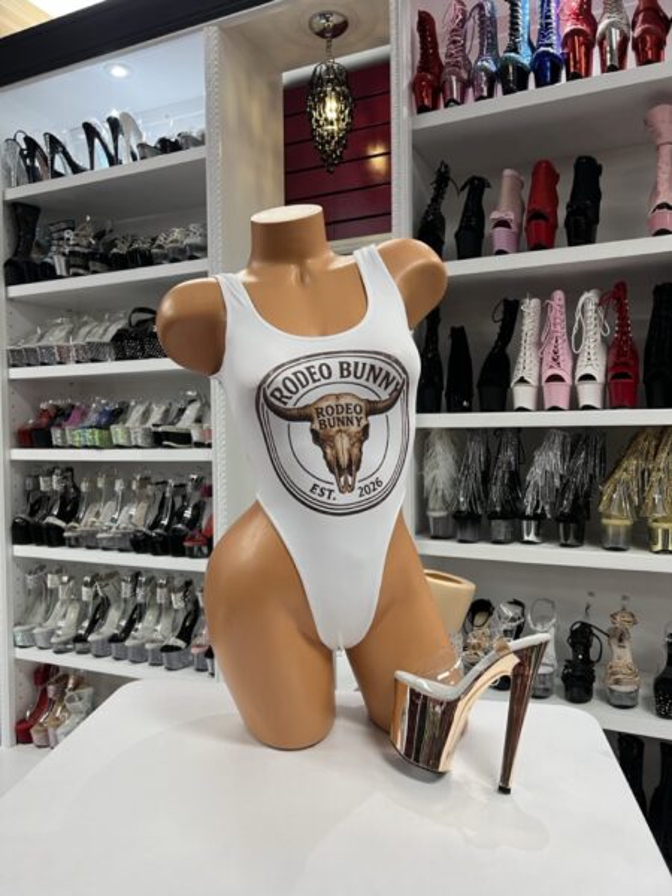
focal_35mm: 26
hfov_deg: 53.1
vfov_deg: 67.3
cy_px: 448
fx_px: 673
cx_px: 336
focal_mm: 5.7
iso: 100
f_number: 1.5
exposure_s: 1/60
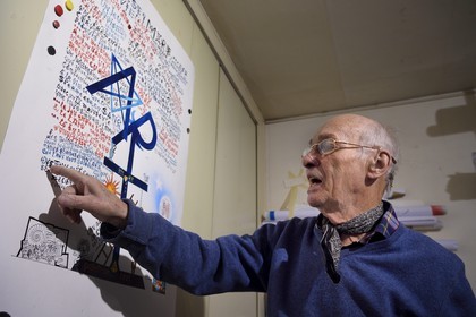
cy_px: 158
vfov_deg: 42.3
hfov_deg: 60.3
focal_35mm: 31
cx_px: 238
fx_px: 410
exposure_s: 1/125
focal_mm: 31
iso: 800
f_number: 5.6
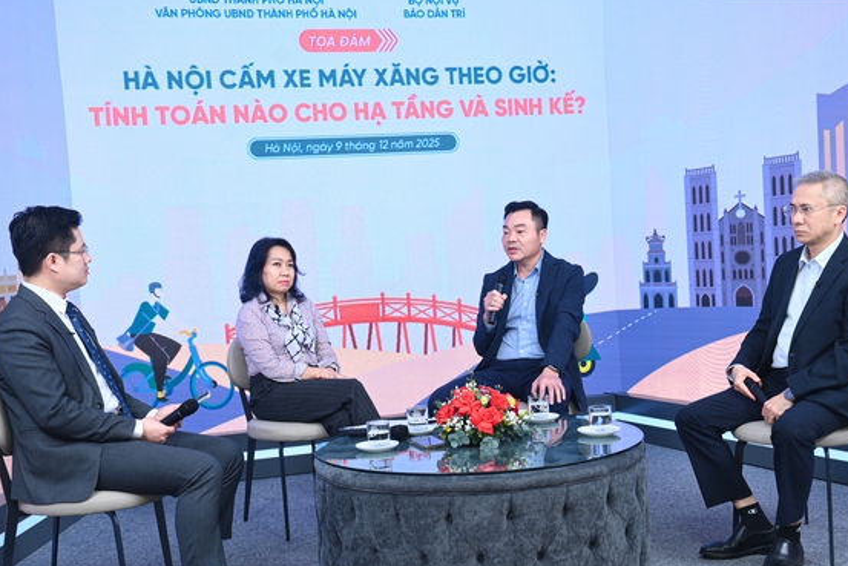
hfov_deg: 44.5
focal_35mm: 44
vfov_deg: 30.5
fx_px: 1037
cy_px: 321
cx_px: 429
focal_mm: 38
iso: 400
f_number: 3.2
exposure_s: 1/100
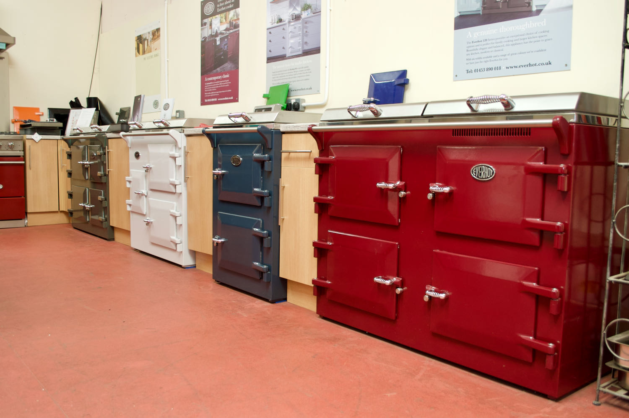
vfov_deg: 39.9
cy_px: 209
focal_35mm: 33
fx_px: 576
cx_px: 314
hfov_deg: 57.3
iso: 500
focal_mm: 22
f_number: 3.8
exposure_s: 1/15
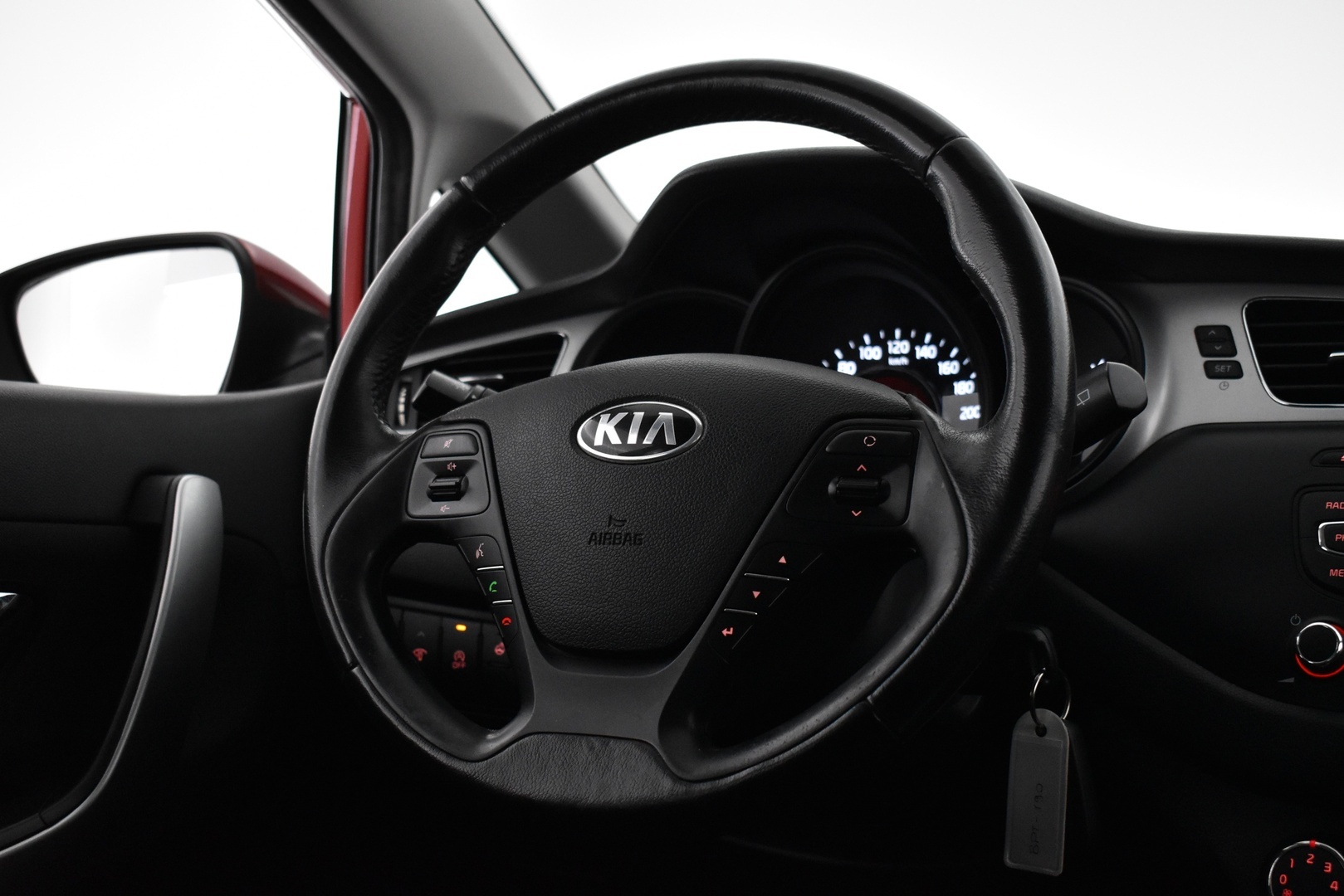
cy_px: 448
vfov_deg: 29.0
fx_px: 1736
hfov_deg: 42.3
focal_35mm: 46
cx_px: 672
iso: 3200
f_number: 4.5
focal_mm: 31
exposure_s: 1/80
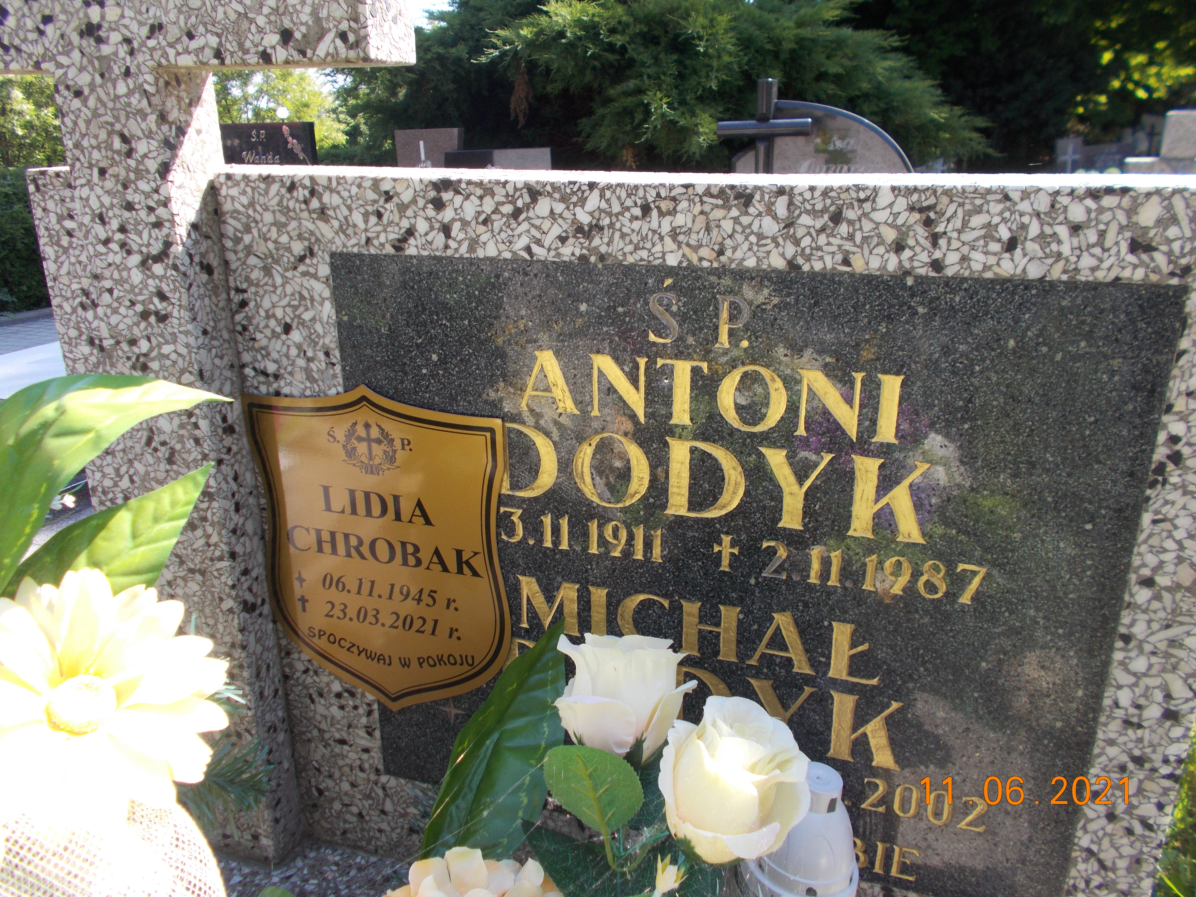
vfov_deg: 53.1
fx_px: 898
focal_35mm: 26
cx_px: 598
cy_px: 448
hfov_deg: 67.3
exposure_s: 1/200
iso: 80
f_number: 3.2
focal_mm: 4.6
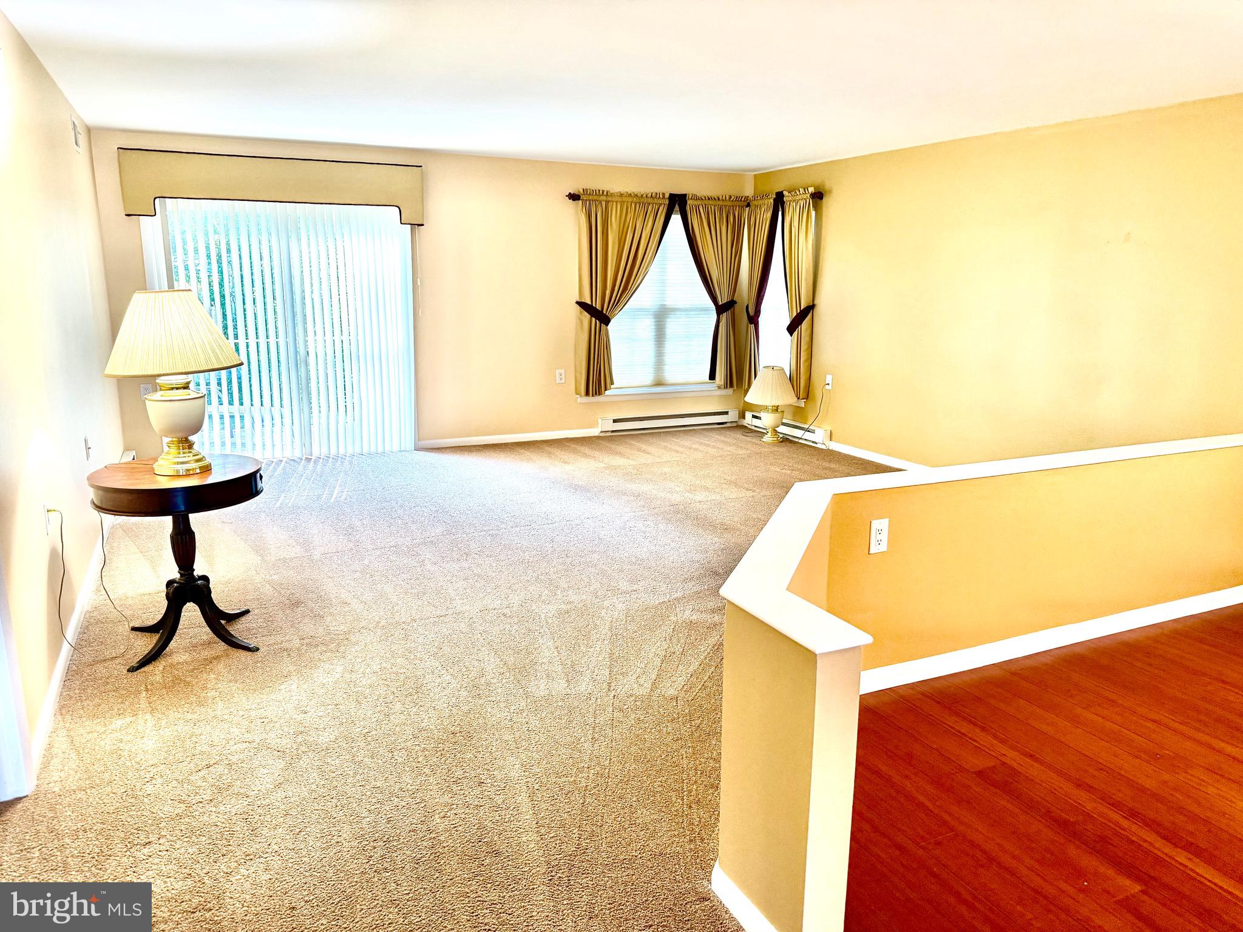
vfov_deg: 56.8
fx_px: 862
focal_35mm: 24
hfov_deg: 71.6
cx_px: 622
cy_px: 466
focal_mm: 6.76
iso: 200
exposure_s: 1/60
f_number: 1.78
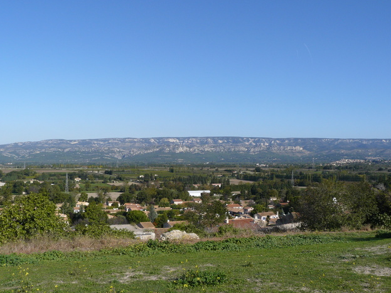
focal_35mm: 37
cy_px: 144
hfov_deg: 50.1
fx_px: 418
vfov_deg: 38.7
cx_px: 195
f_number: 6.3
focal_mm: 6
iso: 100
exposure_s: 1/400
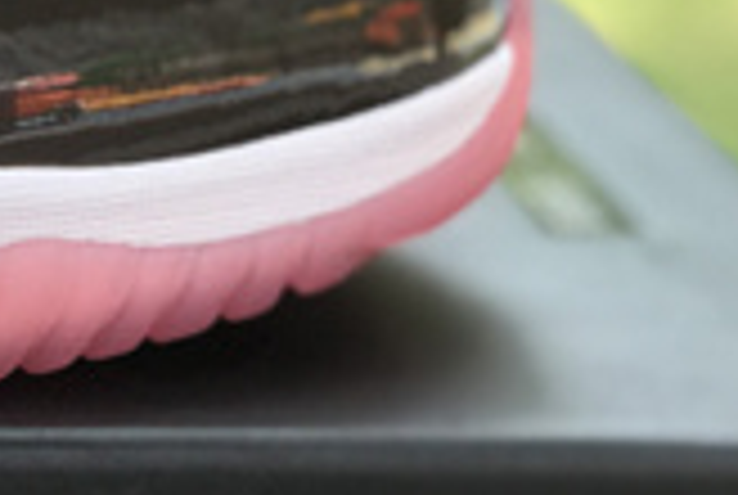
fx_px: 5483
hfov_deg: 7.5
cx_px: -540
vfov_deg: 5.1
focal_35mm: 267
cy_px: -448
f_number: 2.8
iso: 20
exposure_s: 1/102
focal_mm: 6.6
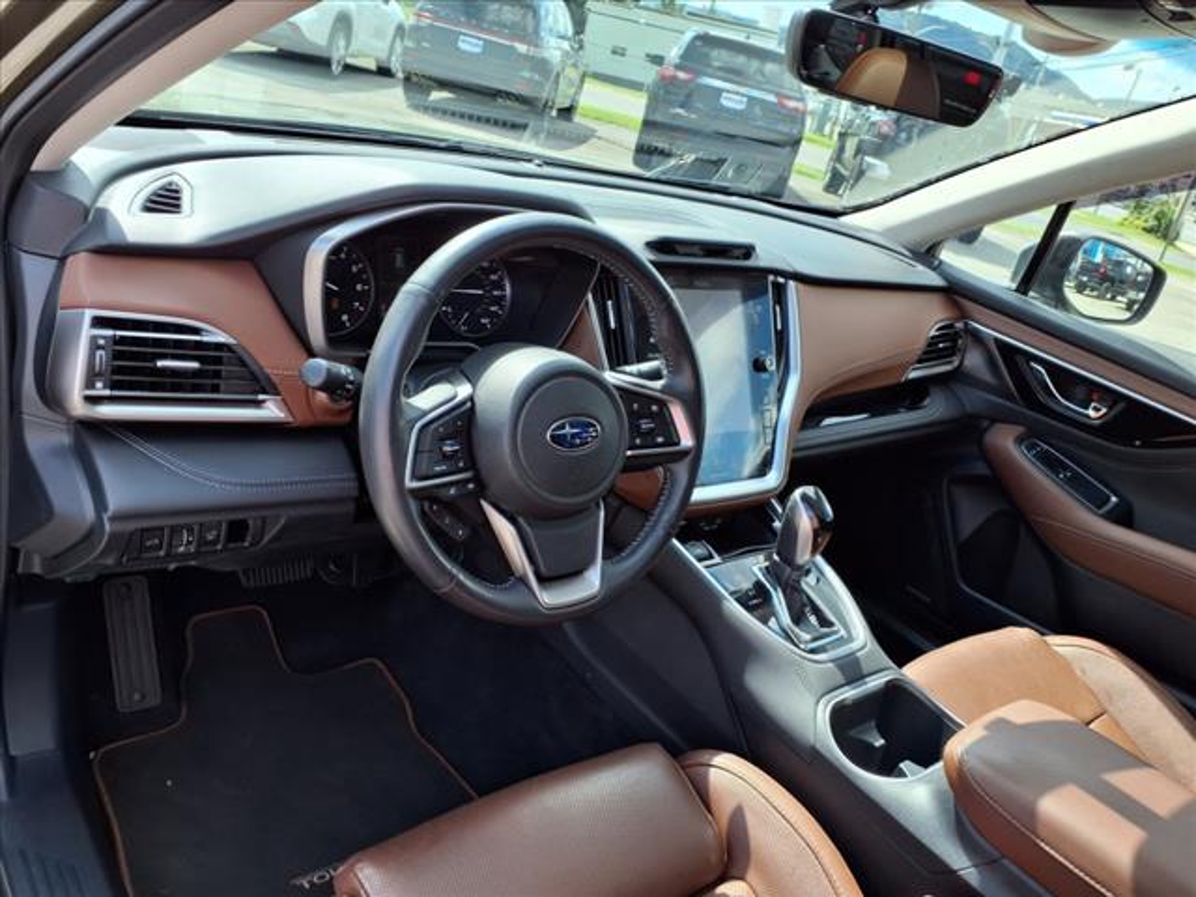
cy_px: 448
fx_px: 933
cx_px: 598
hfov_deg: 65.3
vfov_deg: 51.4
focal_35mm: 27
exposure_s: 1/256
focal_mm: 3.58
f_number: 1.9
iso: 40
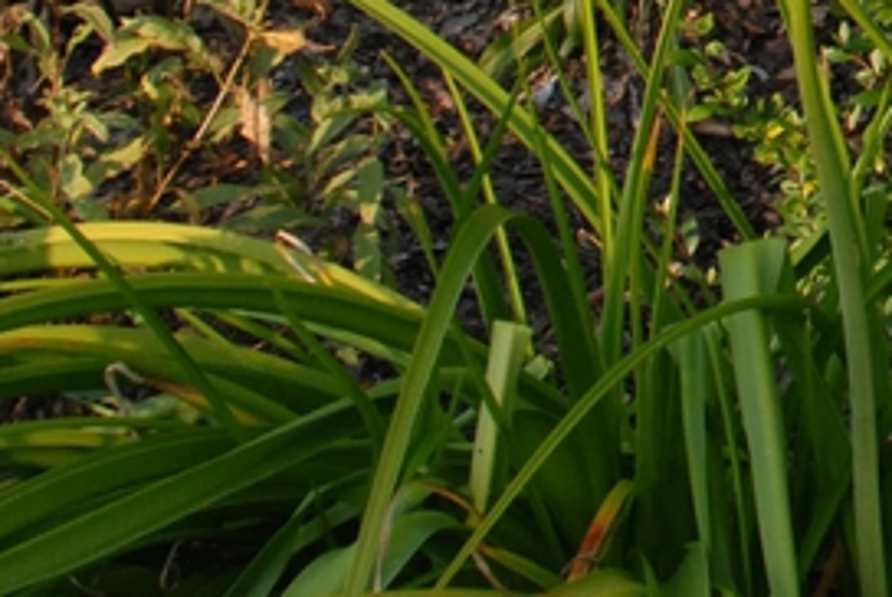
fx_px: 3919
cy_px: -520
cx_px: 1633
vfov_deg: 8.3
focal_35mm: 158
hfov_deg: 11.9
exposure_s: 1/200
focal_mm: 28
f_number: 7.1
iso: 400
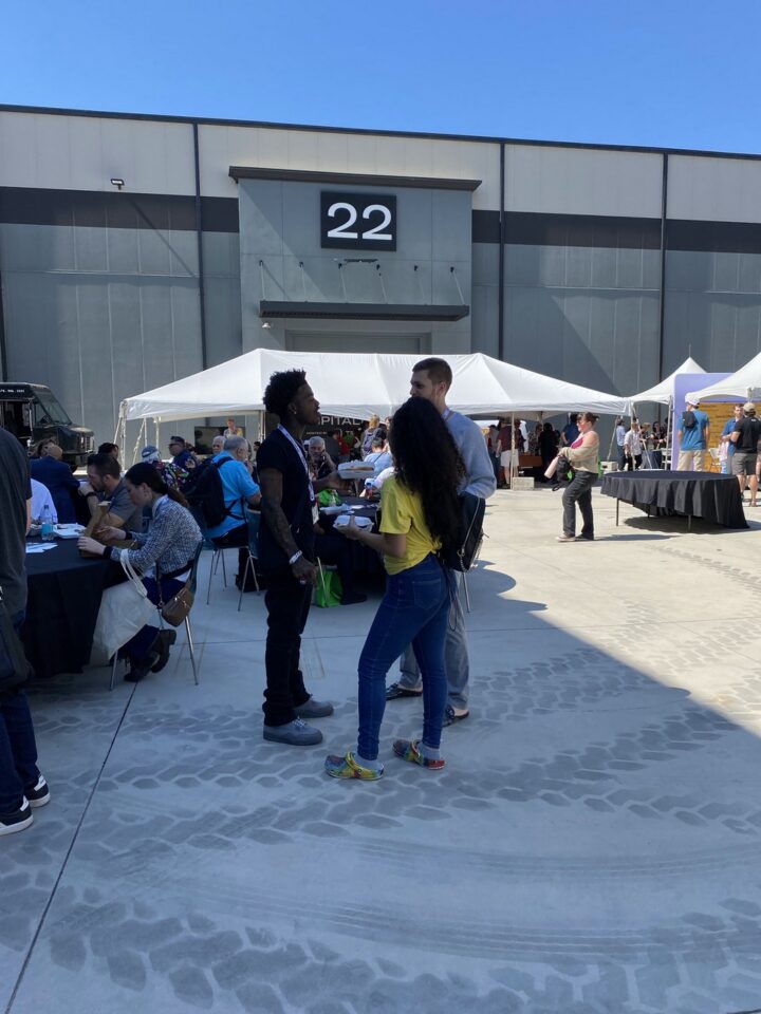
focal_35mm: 26
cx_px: 380
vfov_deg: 67.3
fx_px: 762
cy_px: 507
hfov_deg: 53.1
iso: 32
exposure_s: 1/1585
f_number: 1.8
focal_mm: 4.25
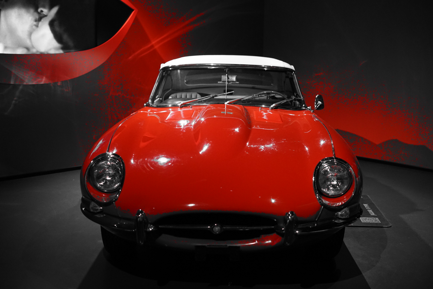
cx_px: 216
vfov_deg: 27.0
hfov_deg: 39.6
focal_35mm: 50
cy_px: 144
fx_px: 602
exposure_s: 1/60
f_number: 2.8
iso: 3200
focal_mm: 50
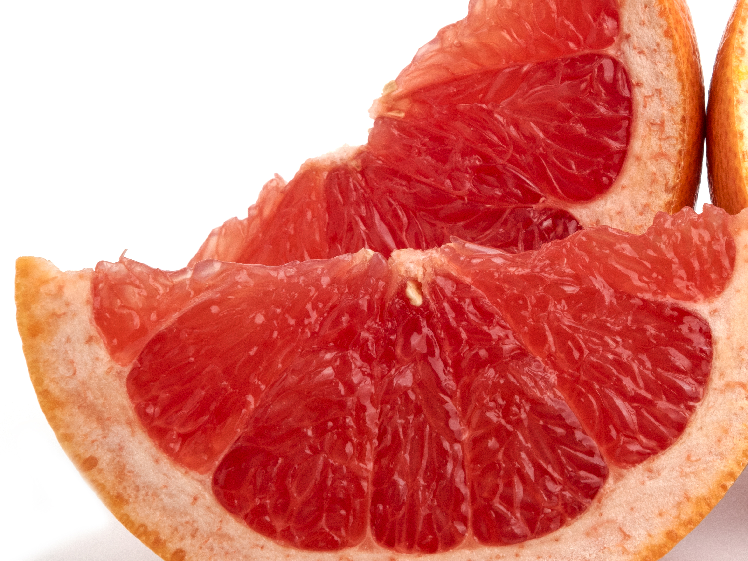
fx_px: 5921
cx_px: 700
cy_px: 190
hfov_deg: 7.2
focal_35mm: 274
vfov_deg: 5.4
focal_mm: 120
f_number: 16
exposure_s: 1/100
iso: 320
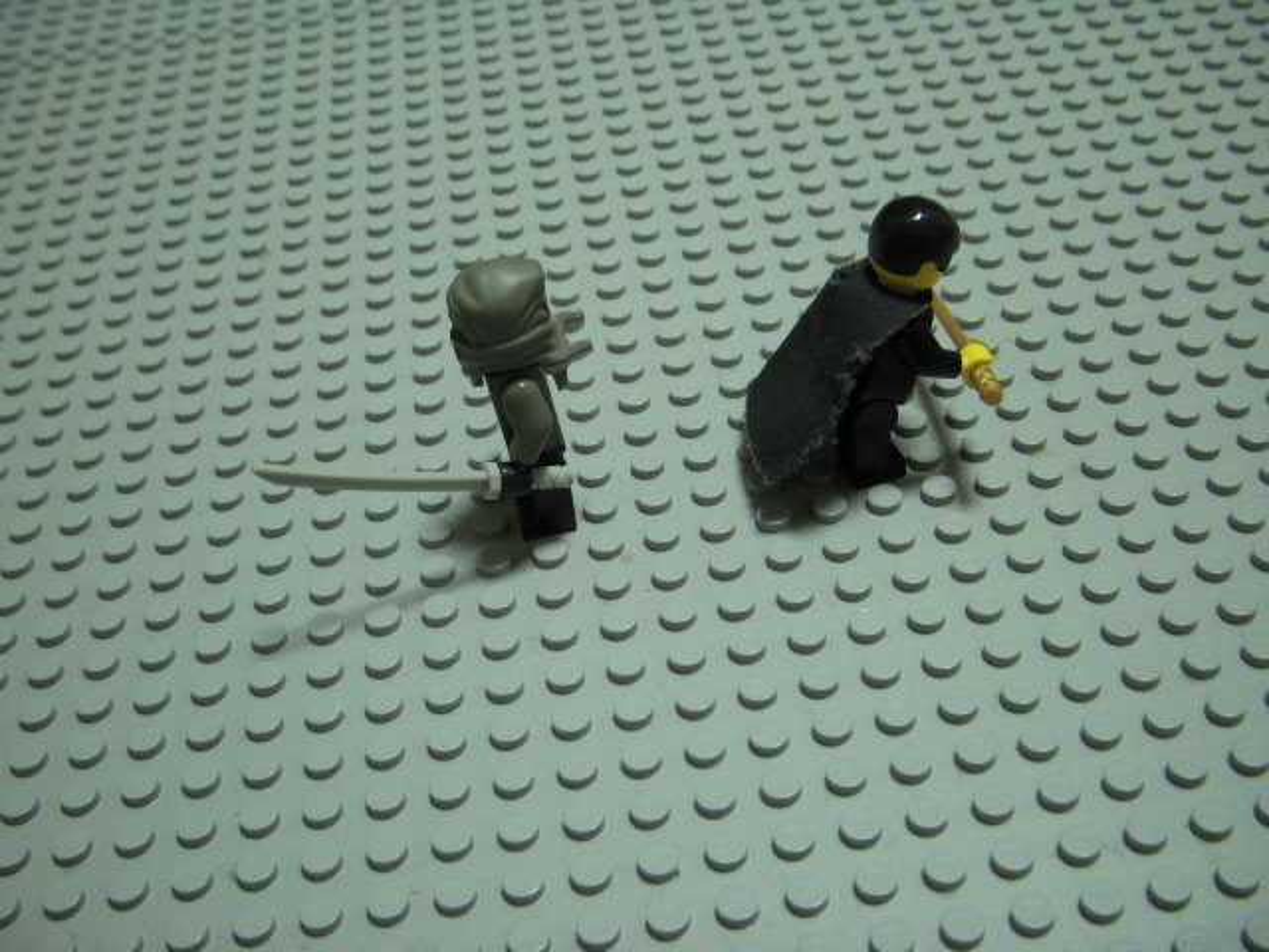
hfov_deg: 40.4
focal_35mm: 47
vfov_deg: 30.9
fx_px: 1723
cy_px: 476
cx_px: 634
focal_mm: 7.9
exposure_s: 1/8
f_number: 3.4
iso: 200
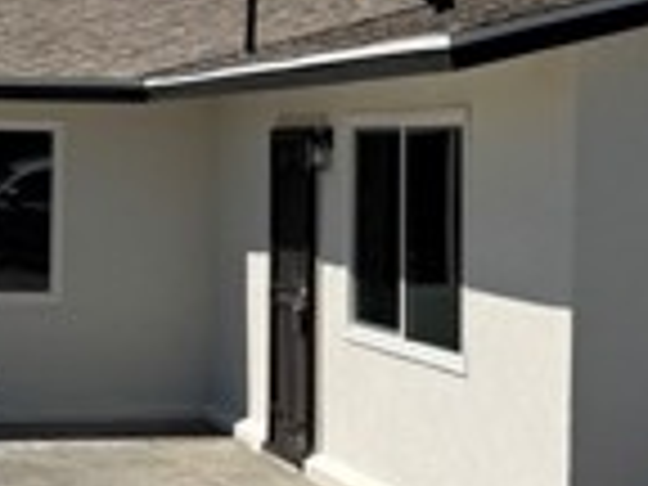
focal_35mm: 107
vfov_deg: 13.8
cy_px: 144
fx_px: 2003
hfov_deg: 18.3
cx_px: 184
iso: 80
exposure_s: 1/10417
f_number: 1.78
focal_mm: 6.76
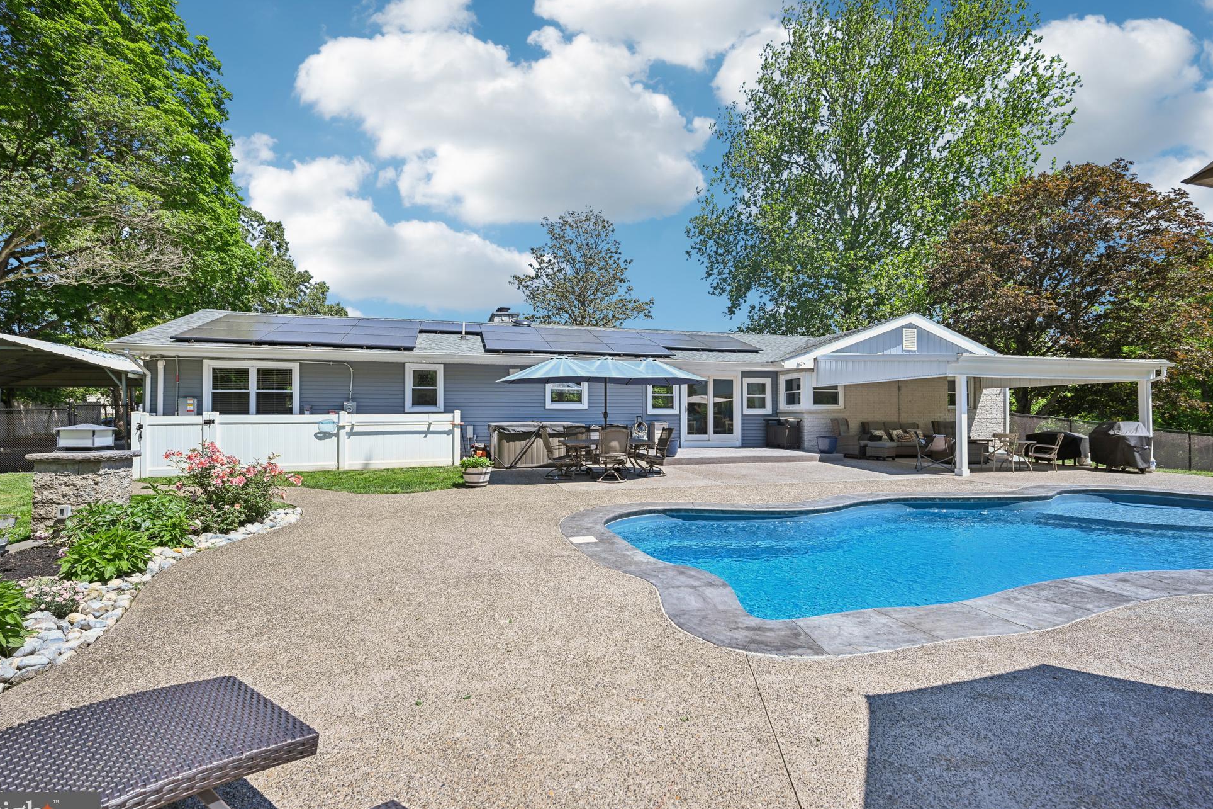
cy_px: 408
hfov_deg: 93.3
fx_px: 573
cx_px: 605
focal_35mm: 17
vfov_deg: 70.4
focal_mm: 16
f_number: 4
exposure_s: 1/500
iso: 100
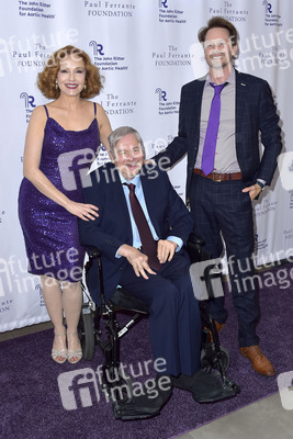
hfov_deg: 41.1
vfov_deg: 58.7
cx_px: 146
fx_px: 390
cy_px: 220
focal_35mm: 32
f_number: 6.3
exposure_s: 1/250
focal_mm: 32
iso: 400
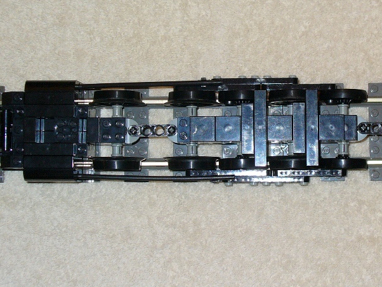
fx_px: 1126
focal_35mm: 102
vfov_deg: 14.5
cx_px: 251
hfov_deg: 19.2
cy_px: 110
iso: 100
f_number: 3.1
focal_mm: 9.9
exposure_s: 1/60
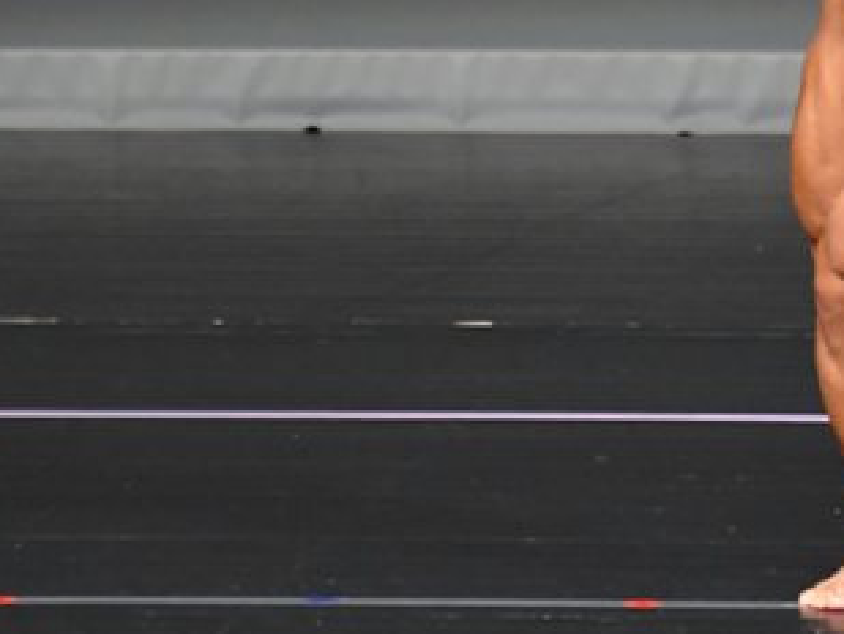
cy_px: -19
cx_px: 895
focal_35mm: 904
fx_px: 22050
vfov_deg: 1.6
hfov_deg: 2.2
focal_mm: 250
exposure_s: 1/400
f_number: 5.6
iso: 4000
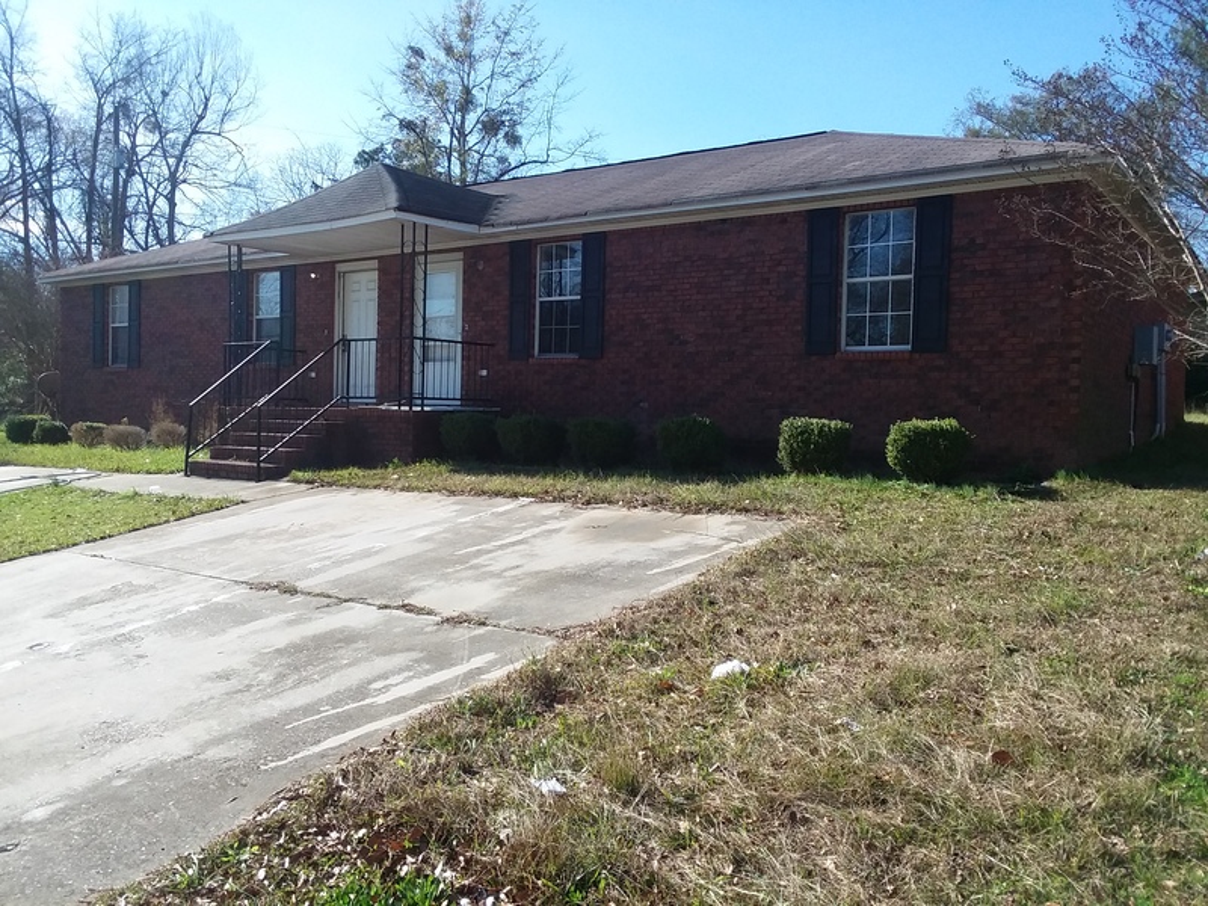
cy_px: 453
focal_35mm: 29
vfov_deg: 48.2
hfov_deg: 61.7
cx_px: 604
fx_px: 1012
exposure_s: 1/970
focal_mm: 2.47
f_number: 1.9
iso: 40
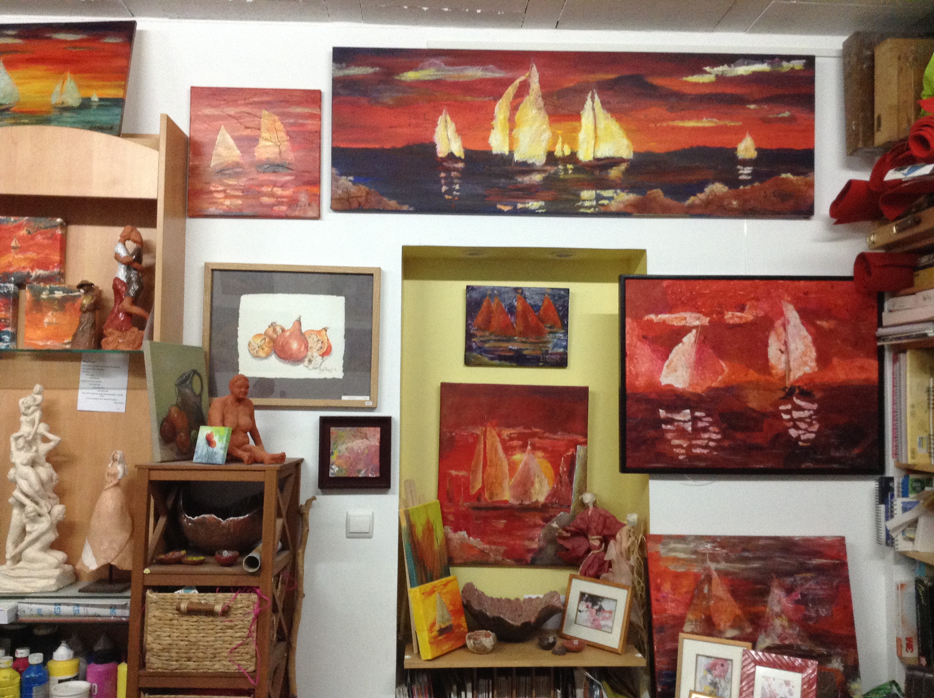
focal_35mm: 33
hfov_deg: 55.4
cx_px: 467
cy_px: 349
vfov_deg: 42.8
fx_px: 889
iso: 160
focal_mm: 3.3
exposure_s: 1/24
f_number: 2.4
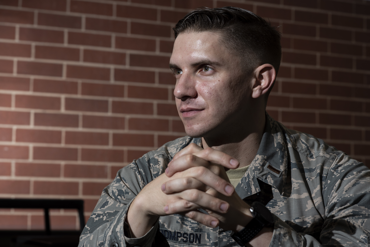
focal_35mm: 85
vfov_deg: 16.1
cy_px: 124
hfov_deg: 23.9
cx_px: 185
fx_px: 874
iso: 200
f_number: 9
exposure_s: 1/200
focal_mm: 85
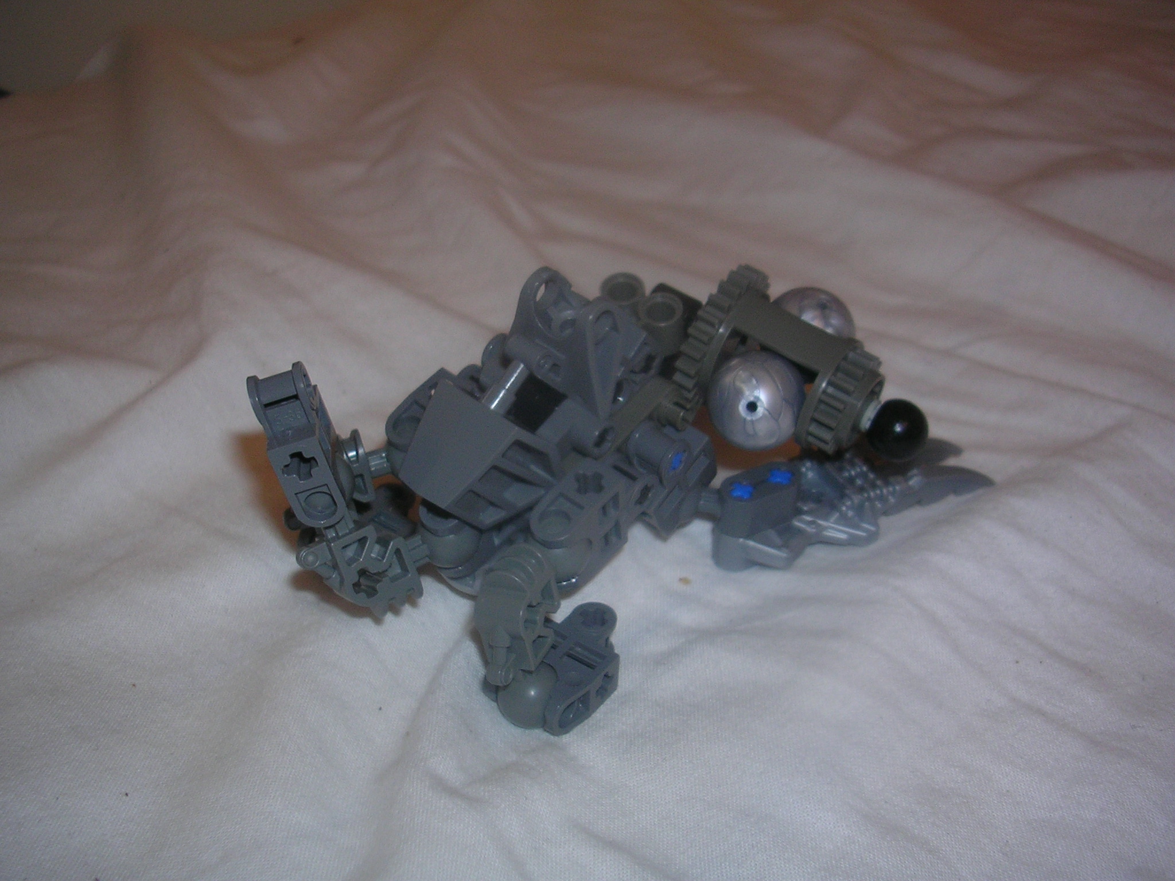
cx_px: 588
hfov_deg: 49.0
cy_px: 440
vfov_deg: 37.7
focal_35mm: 38
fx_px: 1290
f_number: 2.8
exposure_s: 1/60.1
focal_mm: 5.8
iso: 50
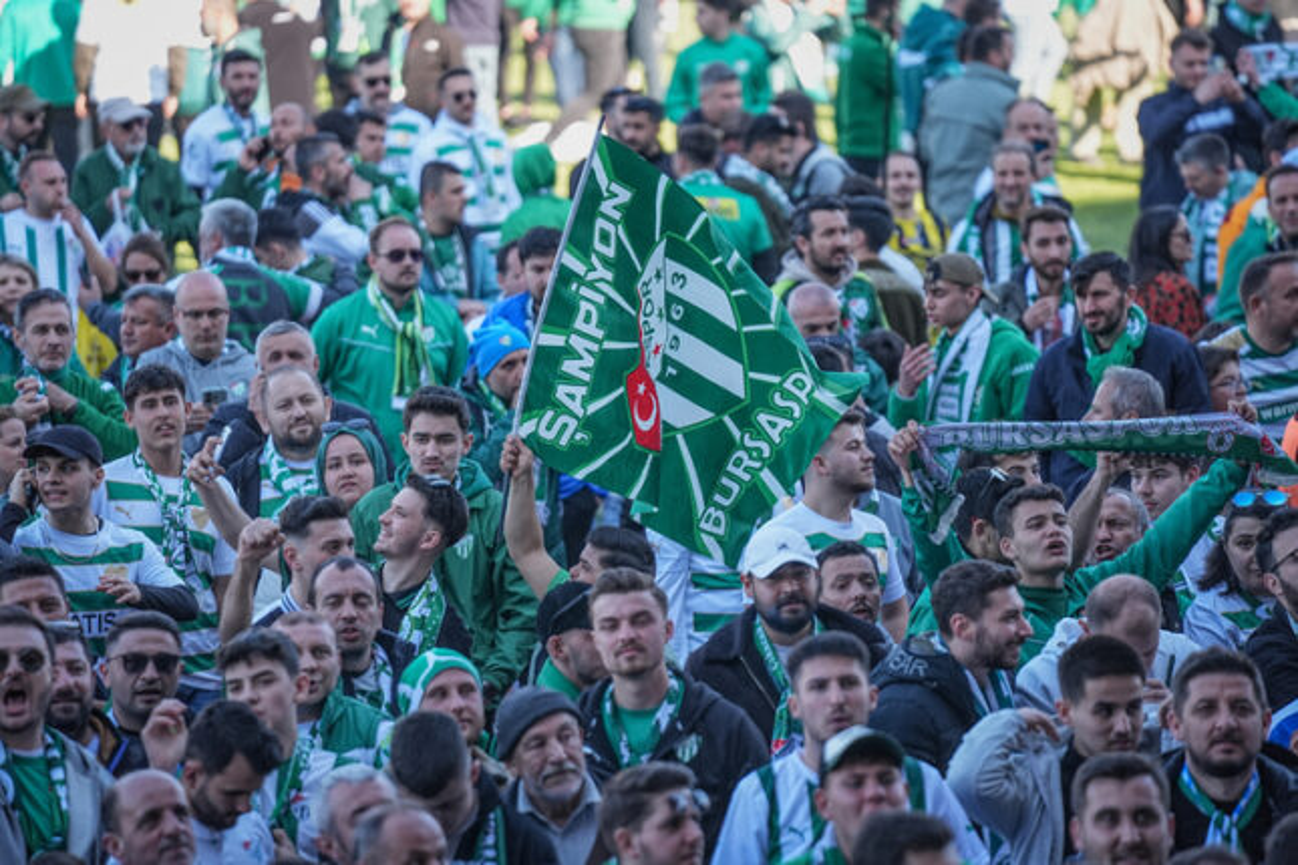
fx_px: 7211
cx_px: 649
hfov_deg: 10.3
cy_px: 432
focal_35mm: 200
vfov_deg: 6.9
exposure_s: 1/1000
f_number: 3.2
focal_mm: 200
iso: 500
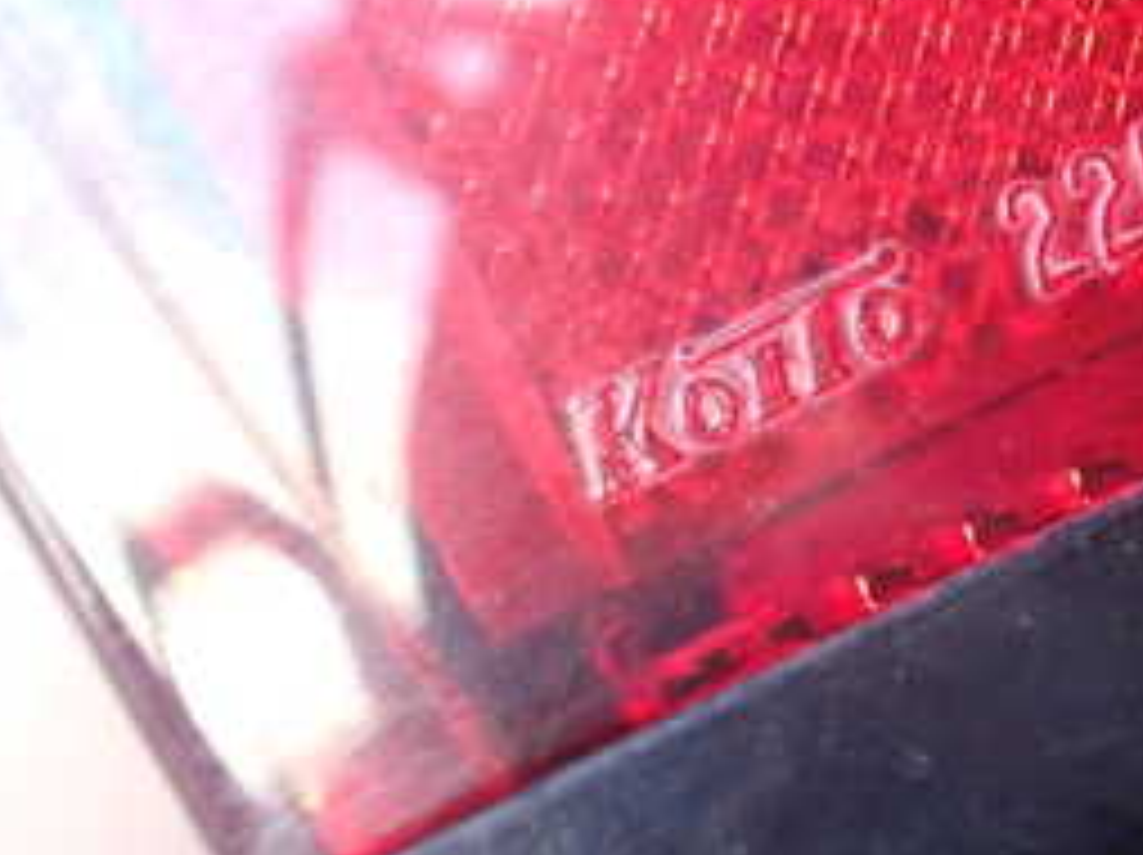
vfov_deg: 20.0
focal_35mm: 71
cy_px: -32
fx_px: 2342
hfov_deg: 25.2
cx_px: 1305
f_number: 2.3
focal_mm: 5.4
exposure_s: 1/125
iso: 800
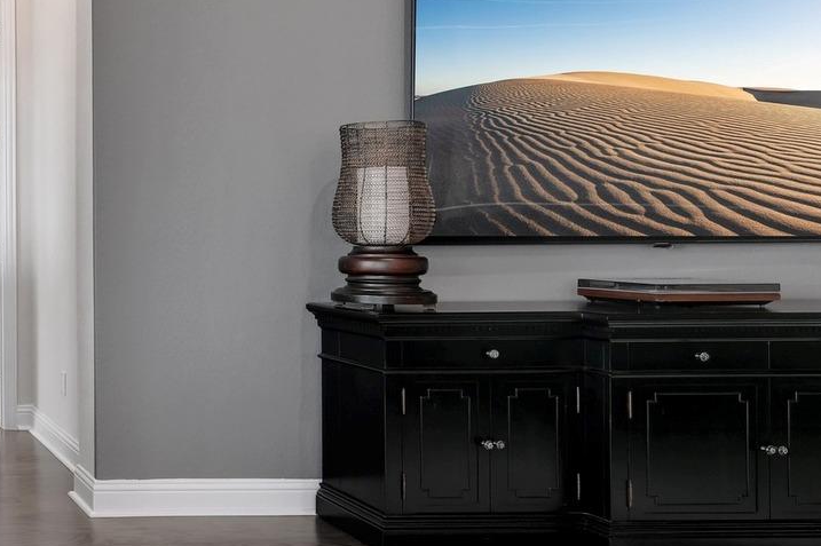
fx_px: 912
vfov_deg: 33.3
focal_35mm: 40
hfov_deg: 36.5
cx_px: -180
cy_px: 223
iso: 1000
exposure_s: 1/5
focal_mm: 14
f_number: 9
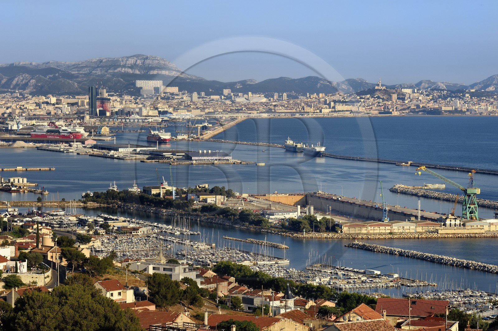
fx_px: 1659
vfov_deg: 11.4
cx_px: 249
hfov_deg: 17.1
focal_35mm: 120
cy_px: 166
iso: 200
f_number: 9
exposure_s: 1/400
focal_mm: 120
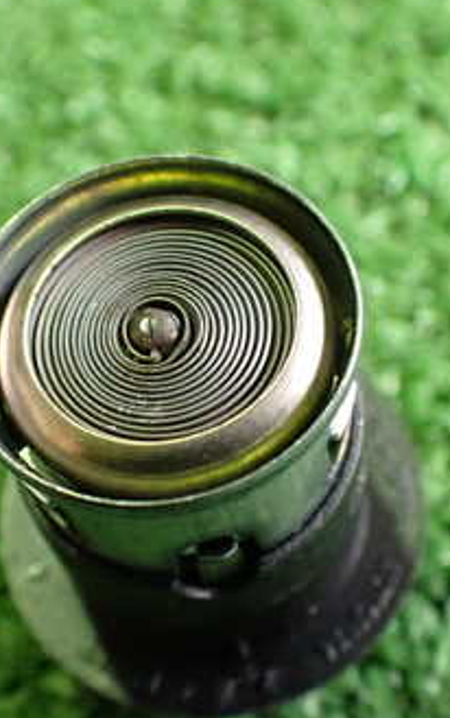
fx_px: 1137
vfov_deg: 35.0
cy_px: 410
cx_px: 212
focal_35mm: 58
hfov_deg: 22.4
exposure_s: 1/60
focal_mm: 5.4
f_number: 2.3
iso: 800
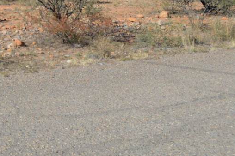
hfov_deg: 26.9
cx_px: -34
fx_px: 444
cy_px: -35
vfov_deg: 18.8
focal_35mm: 68
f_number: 9
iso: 100
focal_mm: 18
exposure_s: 1/320
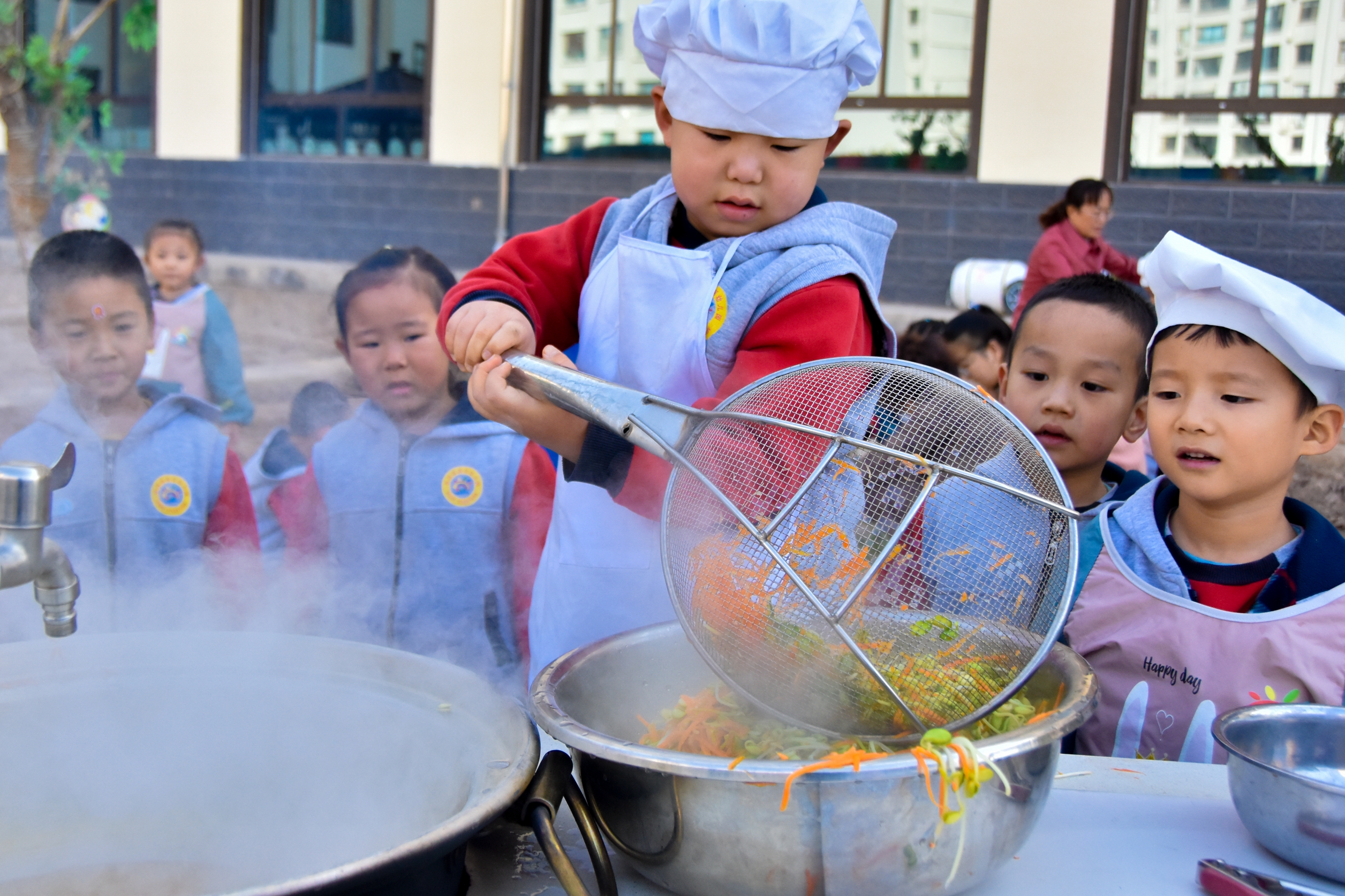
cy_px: 375
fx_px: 1606
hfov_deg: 45.3
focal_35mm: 43
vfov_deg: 31.1
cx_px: 590
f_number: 4
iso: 1000
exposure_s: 1/1600
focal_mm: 24
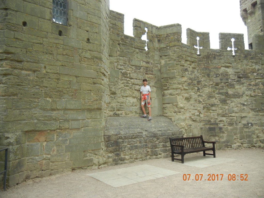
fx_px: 229
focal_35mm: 30
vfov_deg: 46.8
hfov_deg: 60.0
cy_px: 99
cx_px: 132
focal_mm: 5.4
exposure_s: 1/349
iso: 160
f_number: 3.5
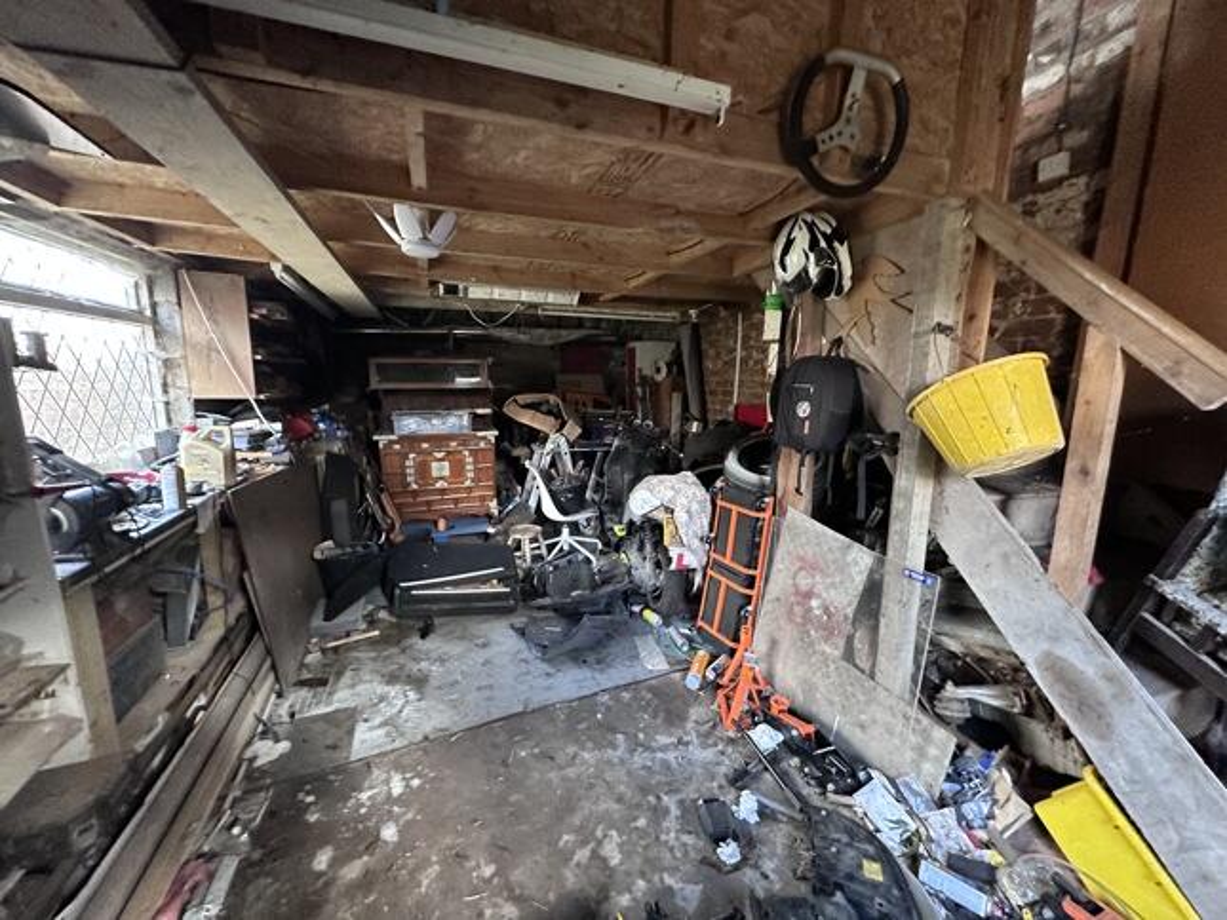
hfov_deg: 102.1
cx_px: 614
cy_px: 460
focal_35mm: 14
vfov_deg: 85.7
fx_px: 496
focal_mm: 2.22
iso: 400
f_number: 2.2
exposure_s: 1/60
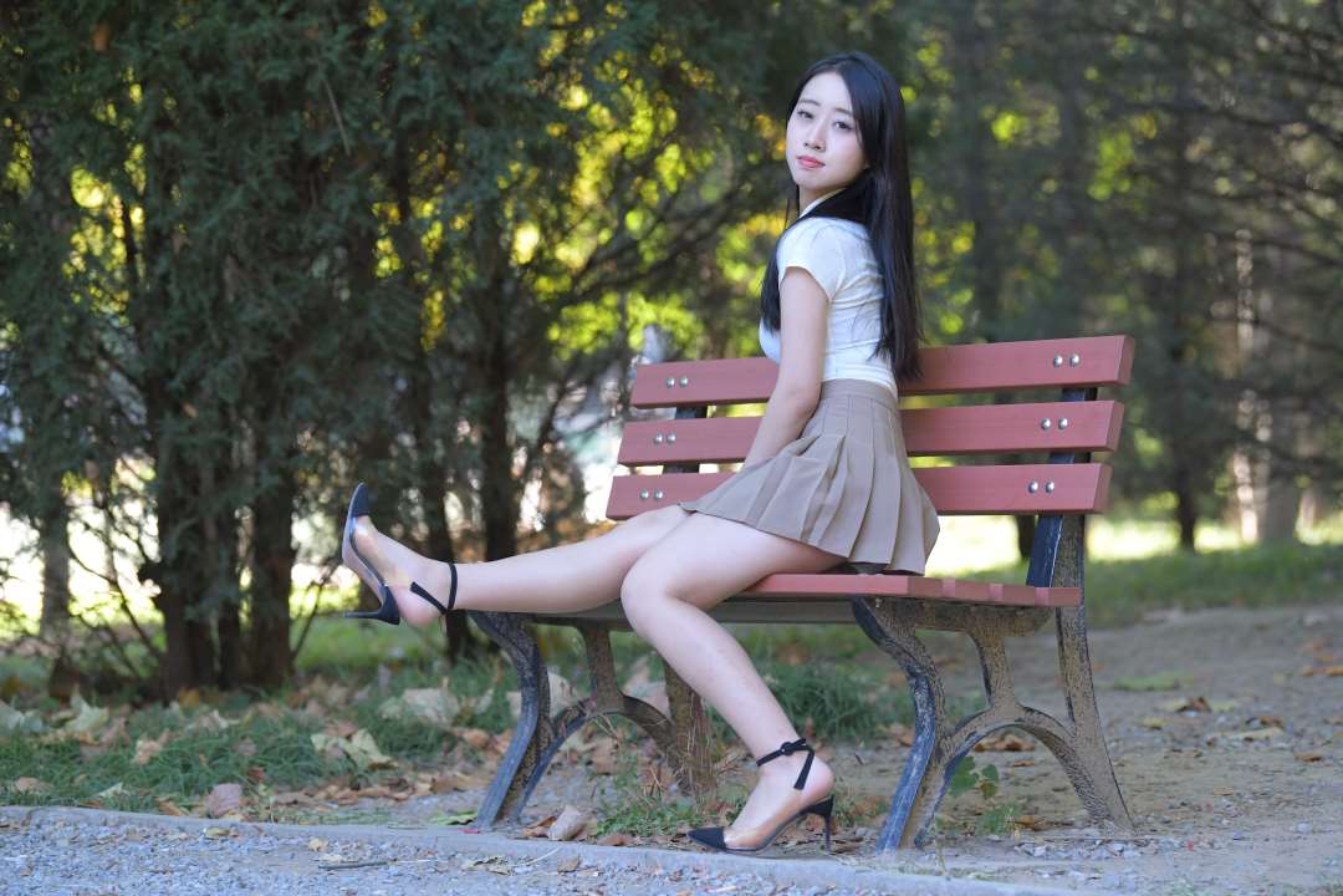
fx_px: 4476
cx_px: 672
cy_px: 448
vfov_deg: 11.4
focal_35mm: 120
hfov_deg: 17.1
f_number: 3.5
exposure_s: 1/250
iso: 1400
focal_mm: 120
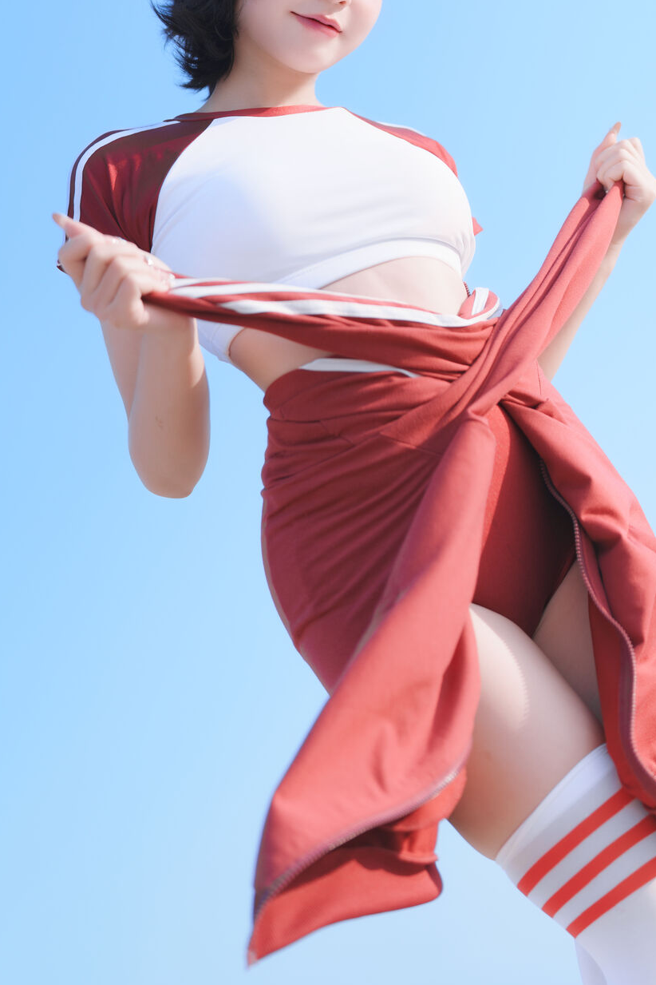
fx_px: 1995
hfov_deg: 18.6
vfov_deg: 27.4
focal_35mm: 73
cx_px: 436
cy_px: 276
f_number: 1.4
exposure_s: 1/4000
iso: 100
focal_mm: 50
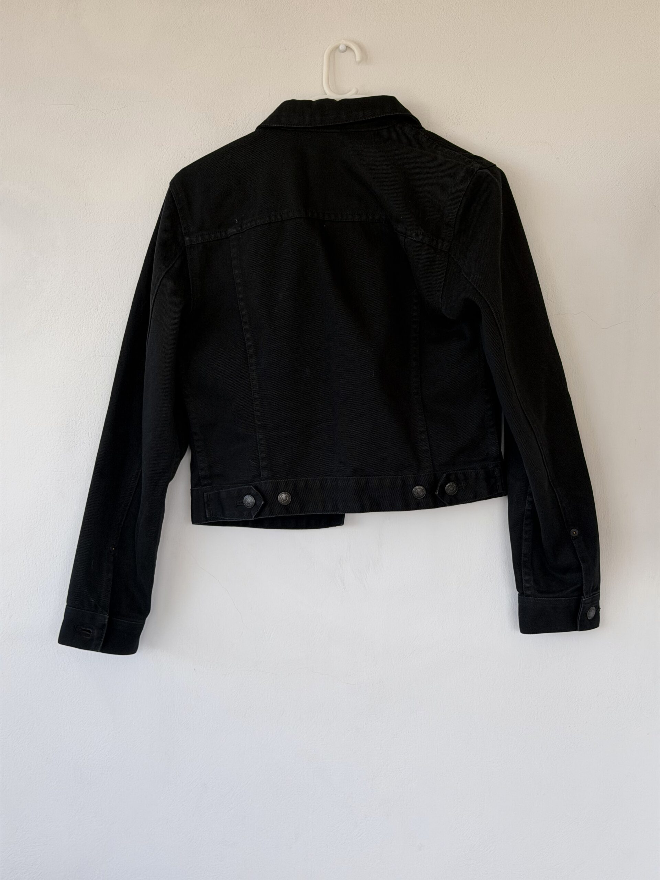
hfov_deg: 30.3
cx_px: 330
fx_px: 1220
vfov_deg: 39.7
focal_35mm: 48
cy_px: 440
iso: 64
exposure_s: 1/311
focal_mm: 6.76
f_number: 1.78
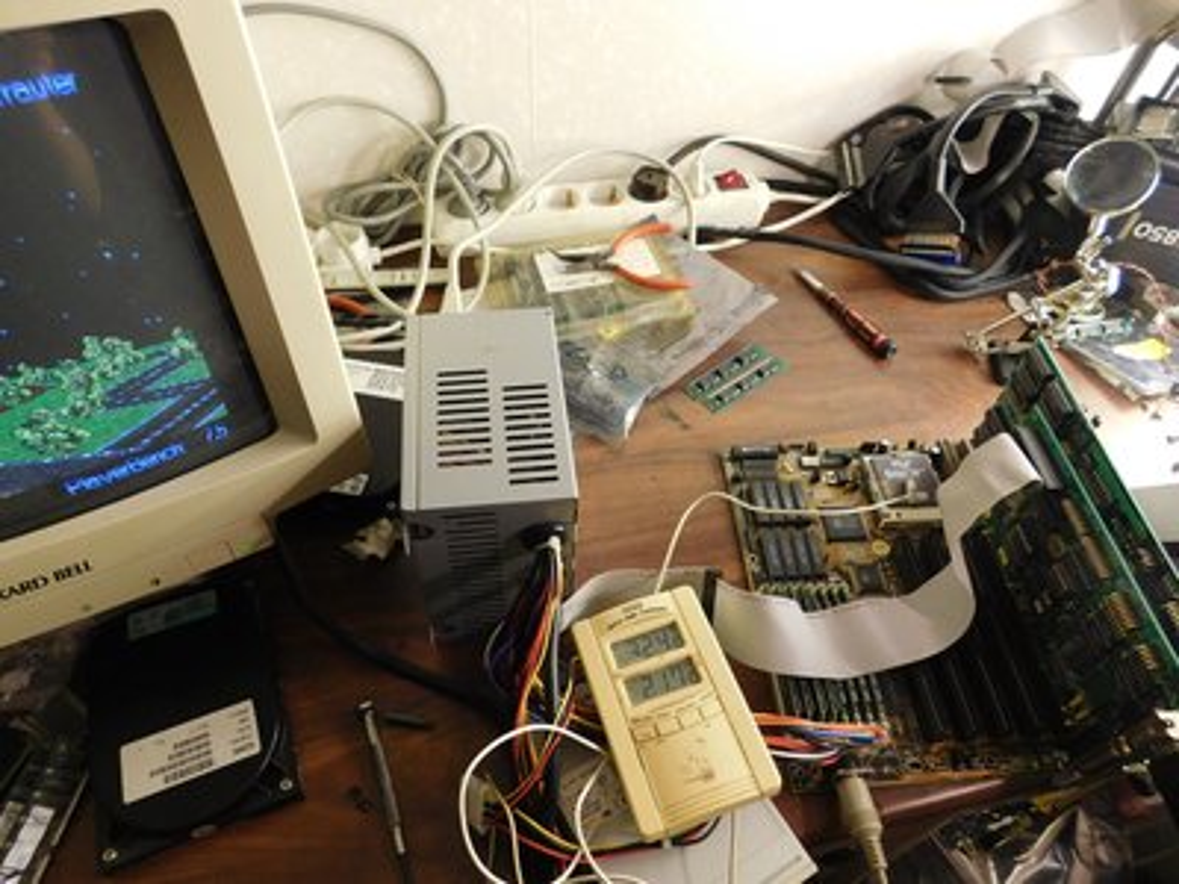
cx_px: 590
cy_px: 442
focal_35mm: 23
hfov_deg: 73.9
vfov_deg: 58.9
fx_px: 783
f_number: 3
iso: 220
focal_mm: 4
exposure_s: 1/30
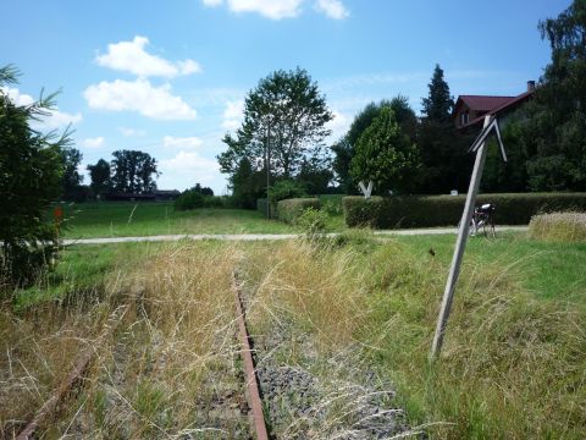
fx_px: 542
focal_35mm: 32
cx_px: 293
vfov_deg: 44.2
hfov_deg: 56.8
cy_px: 220
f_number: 4.5
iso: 100
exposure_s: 1/400
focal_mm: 5.2
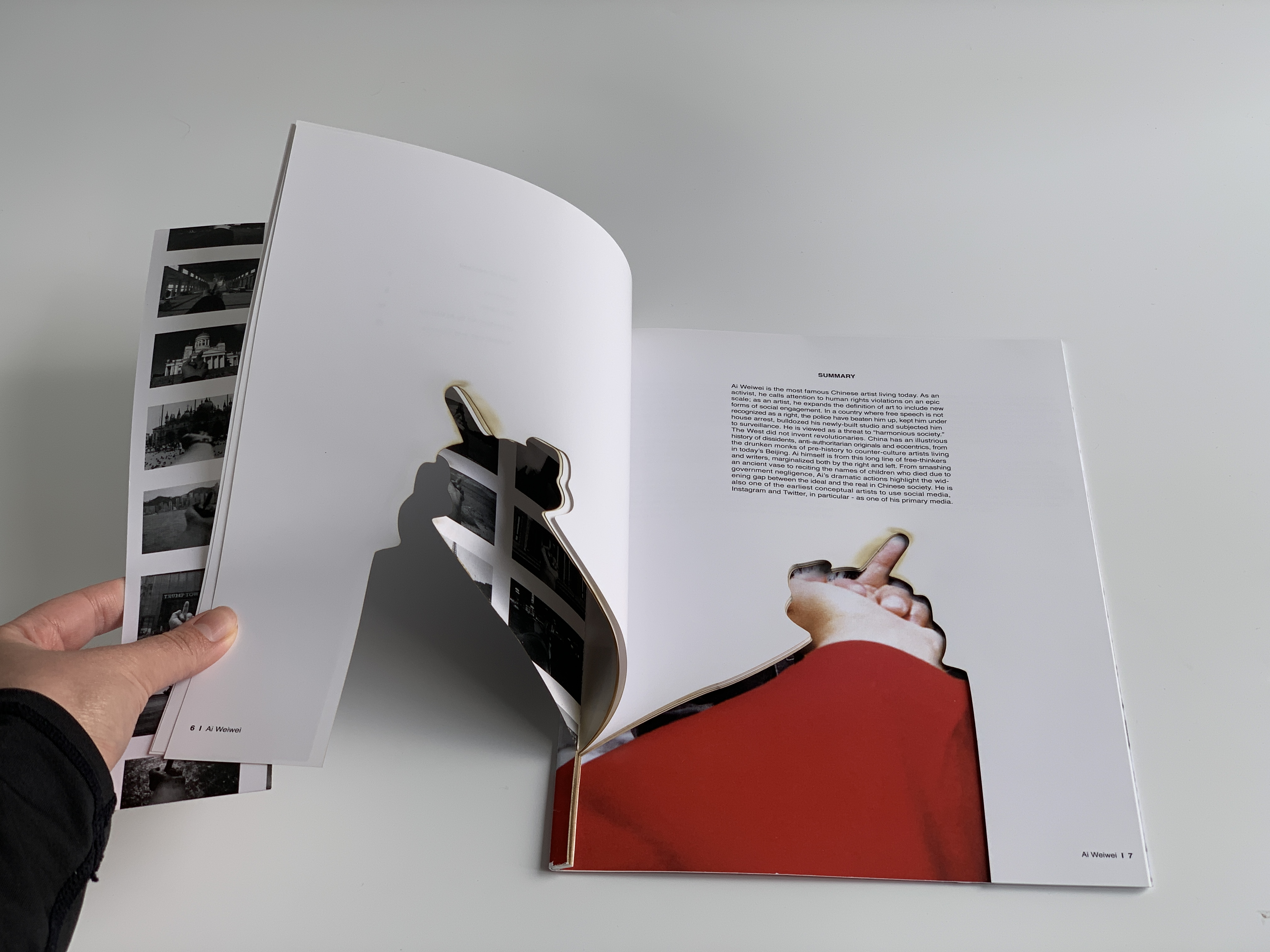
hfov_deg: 36.8
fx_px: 1908
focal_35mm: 52
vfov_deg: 28.0
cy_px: 476
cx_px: 635
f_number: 2.4
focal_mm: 6
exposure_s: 1/68
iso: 16
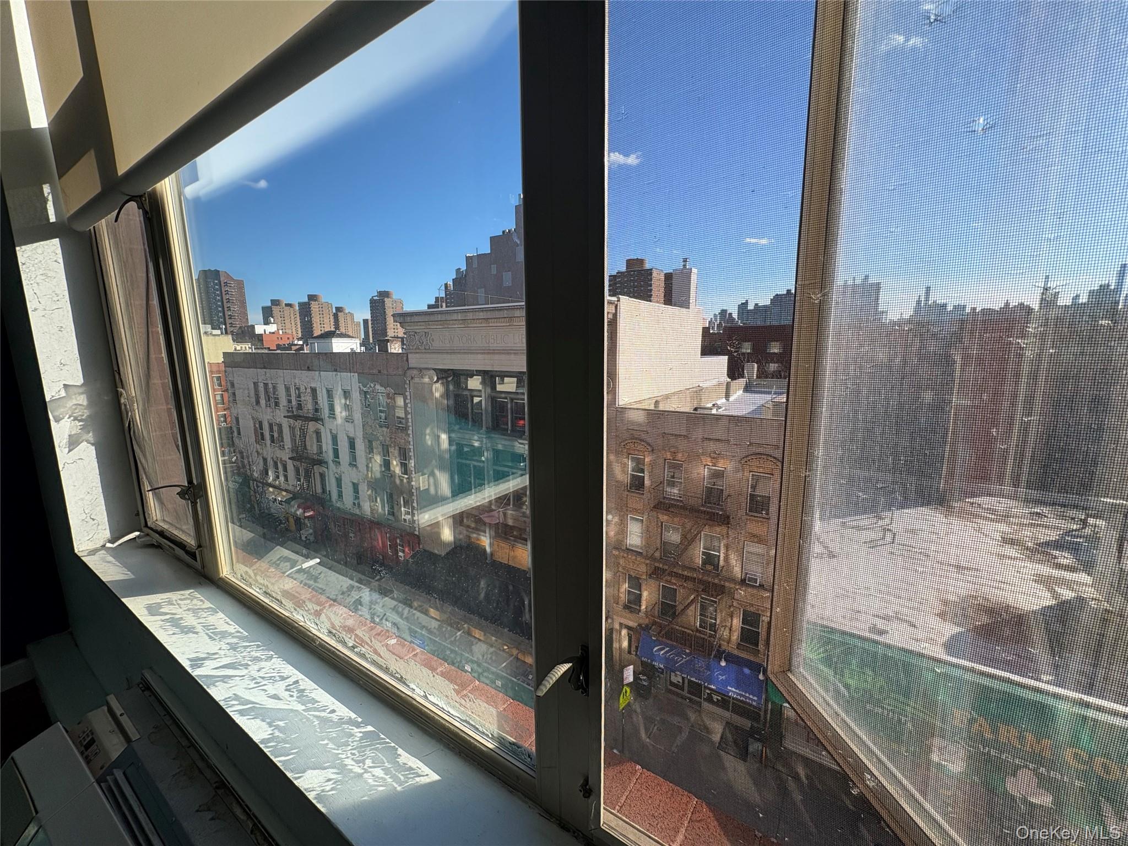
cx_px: 564
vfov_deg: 85.7
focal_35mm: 14
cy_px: 423
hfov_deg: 102.1
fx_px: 456
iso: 40
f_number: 2.2
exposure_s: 1/669
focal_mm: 2.22
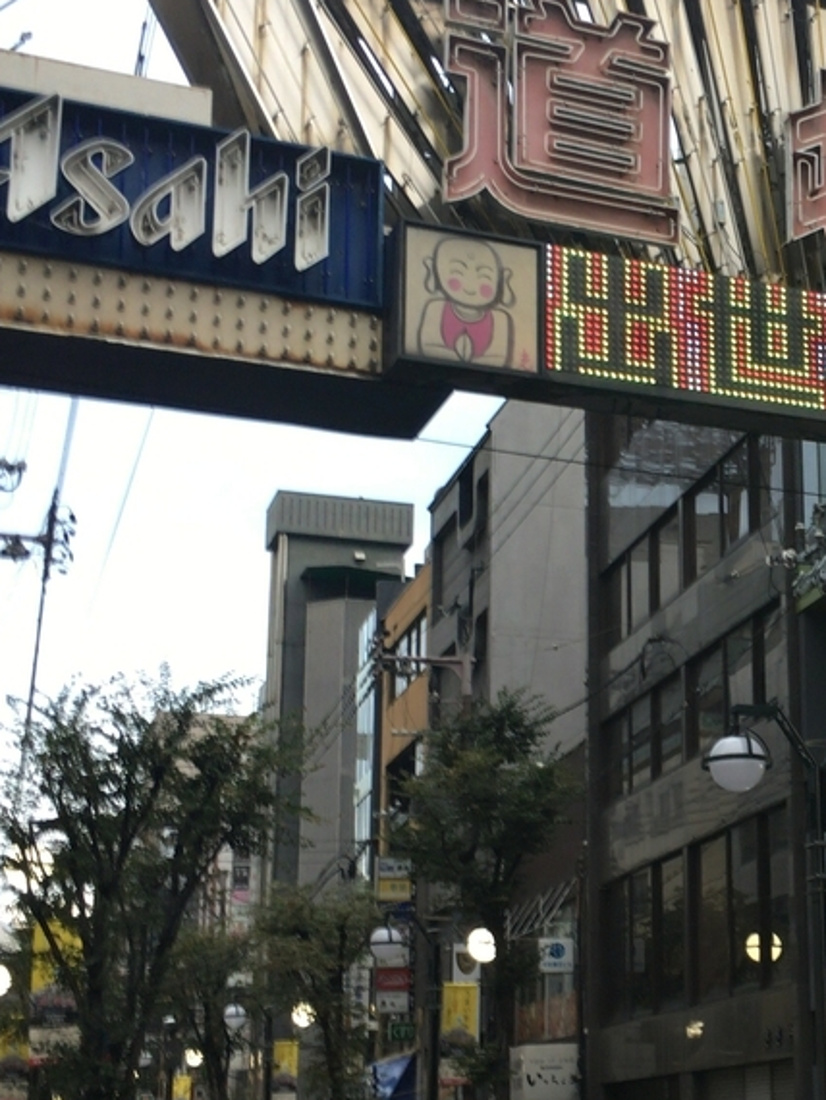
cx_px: 824
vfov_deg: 31.6
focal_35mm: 61
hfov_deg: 23.1
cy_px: 658
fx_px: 1939
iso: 32
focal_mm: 4.15
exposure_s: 1/30
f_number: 2.2
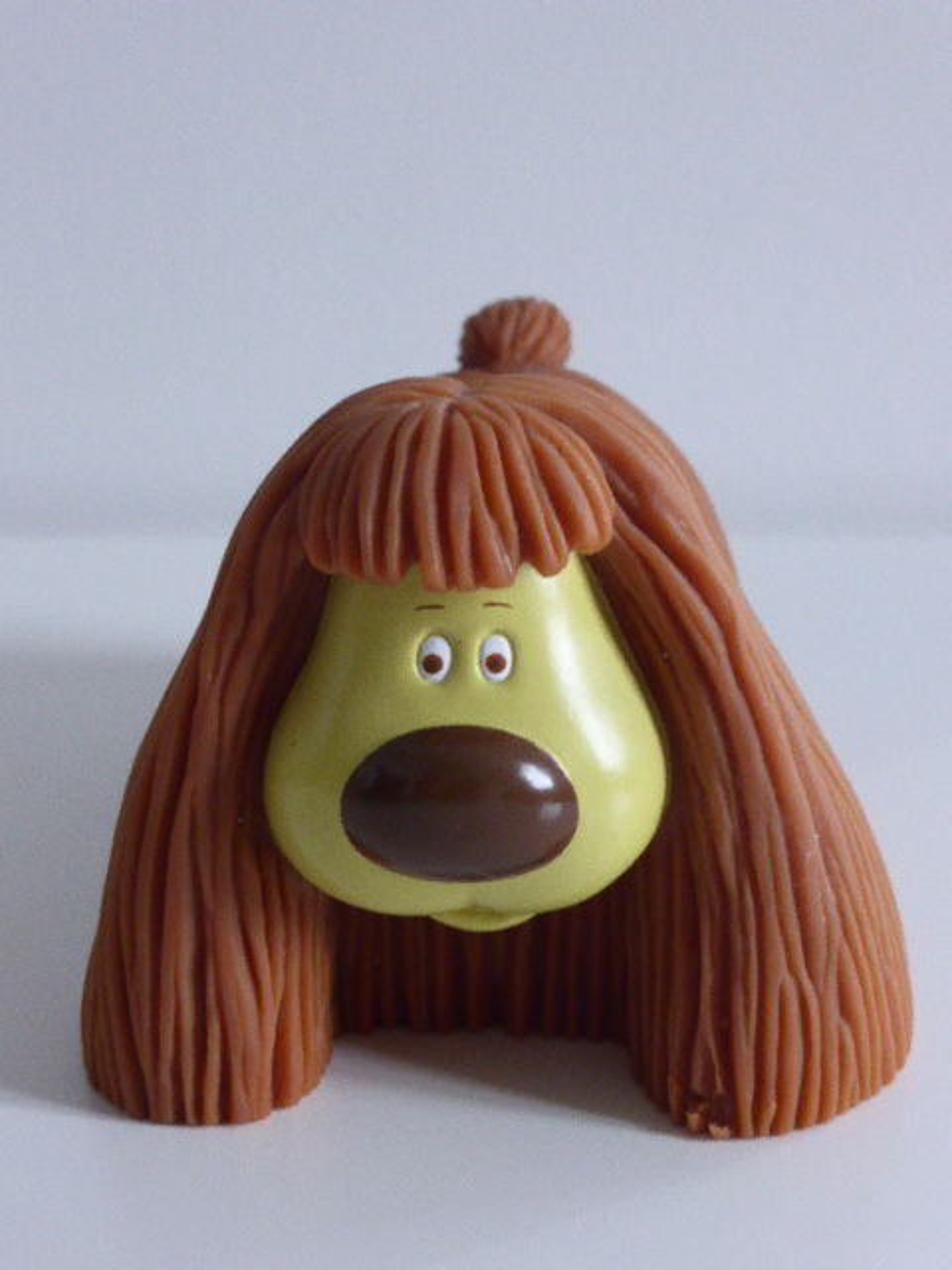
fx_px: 2383
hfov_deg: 22.6
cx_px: 476
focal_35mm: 65
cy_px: 635
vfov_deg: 29.8
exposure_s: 1/6
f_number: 4.8
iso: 400
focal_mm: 11
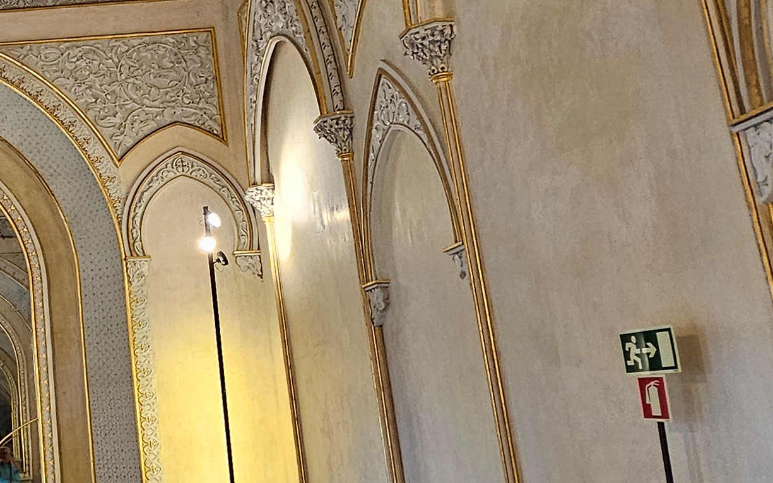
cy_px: 187
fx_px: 948
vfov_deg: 28.5
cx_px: -145
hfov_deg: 35.4
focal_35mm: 45
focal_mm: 2.2
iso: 200
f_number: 2.2
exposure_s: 1/50
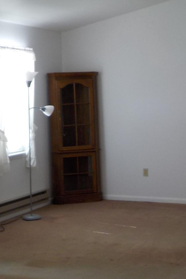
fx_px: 550
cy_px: 134
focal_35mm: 71
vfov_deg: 28.5
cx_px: 74
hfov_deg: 19.2
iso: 125
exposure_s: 1/40
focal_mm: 4.1
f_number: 3.3
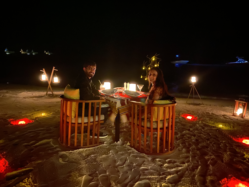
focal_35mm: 26
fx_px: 187
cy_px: 94
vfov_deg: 53.1
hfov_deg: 67.3
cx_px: 124
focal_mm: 4.25
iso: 2500
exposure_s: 1/4
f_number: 1.8
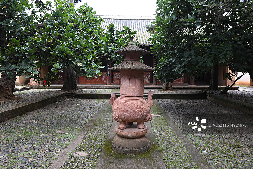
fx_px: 204
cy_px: 84
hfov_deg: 63.6
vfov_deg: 45.0
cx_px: 126
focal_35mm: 29
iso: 220
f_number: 9
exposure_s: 1/30
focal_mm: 29
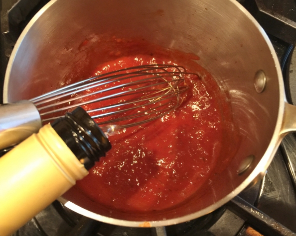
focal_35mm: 31
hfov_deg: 57.2
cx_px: 143
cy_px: 119
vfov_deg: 47.1
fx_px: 272
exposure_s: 1/15
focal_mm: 4.15
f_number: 2.2
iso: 100
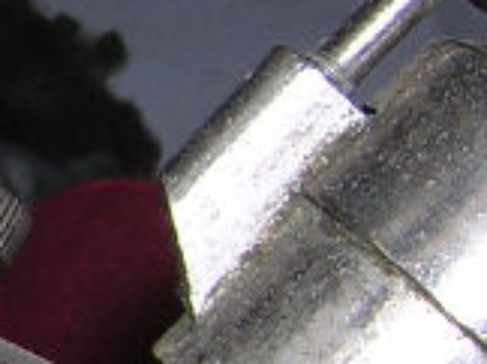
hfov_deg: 10.2
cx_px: -493
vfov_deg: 8.3
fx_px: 2501
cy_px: 135
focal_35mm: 178
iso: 100
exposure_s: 1/60.1
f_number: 5.2
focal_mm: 4.7
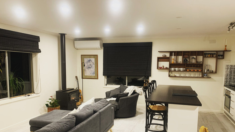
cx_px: 120
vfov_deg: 39.8
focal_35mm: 29
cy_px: 86
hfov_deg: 66.0
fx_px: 181
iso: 200
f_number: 1.8
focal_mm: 4.25
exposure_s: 1/50
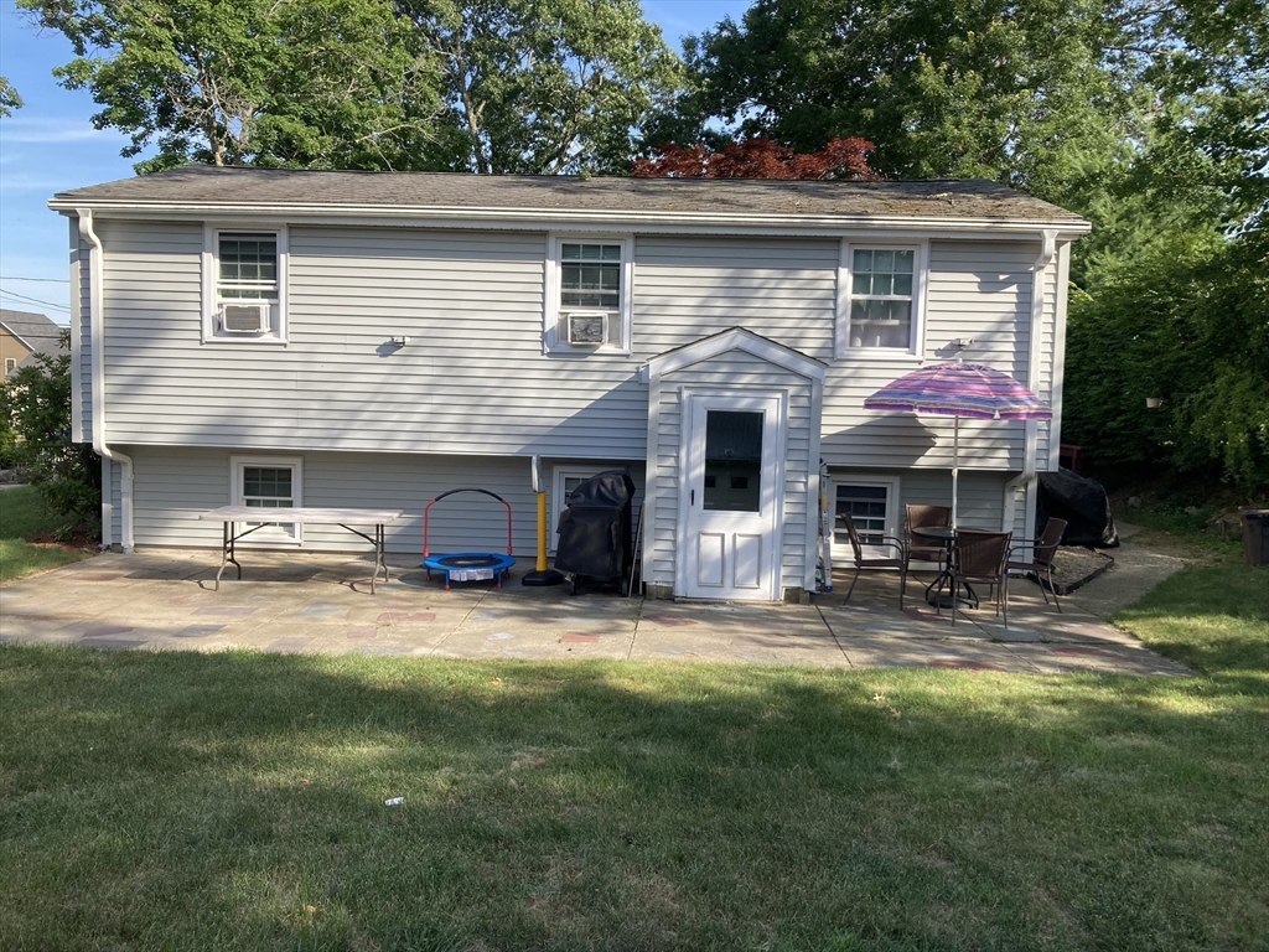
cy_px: 476
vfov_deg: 49.7
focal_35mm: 28
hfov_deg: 63.4
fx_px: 1026
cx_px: 634
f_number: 1.8
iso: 20
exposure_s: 1/759
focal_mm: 3.99
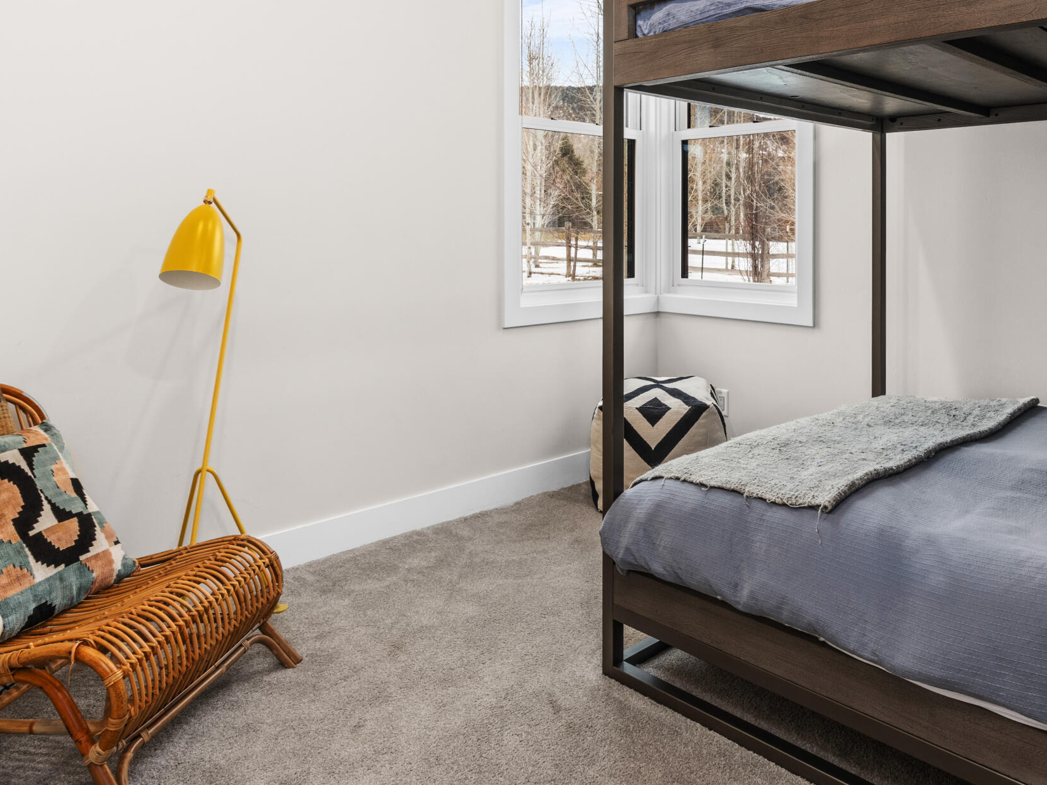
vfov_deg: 48.5
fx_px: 847
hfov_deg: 62.1
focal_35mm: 28
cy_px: 233
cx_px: 687
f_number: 11
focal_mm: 16
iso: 400
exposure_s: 1/5
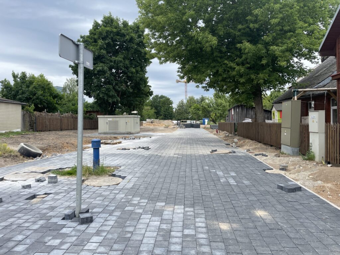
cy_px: 128
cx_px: 170
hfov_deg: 67.3
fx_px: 255
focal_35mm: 26
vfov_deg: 53.1
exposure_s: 1/1435
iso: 32
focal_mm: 4.2
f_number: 1.6
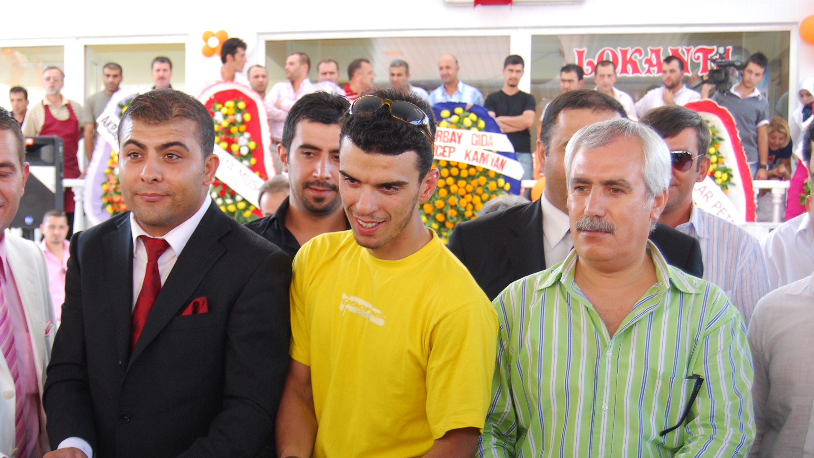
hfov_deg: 33.2
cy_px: 338
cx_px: 325
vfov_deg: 19.0
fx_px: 1360
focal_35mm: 63
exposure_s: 1/50
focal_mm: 30
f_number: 4.2
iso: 200
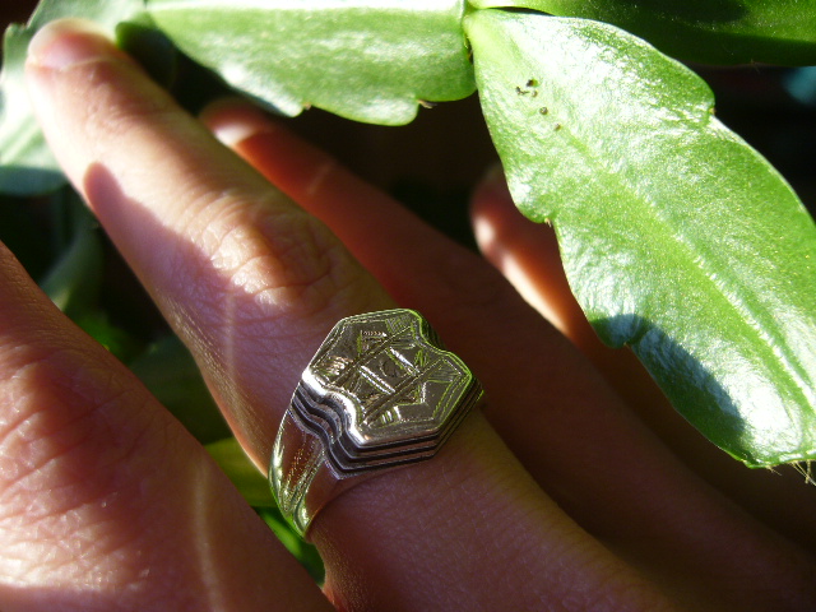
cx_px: 408
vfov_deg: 40.7
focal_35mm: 35
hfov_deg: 52.6
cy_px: 306
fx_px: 825
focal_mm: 5.8
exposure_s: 1/30
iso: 80
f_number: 2.8
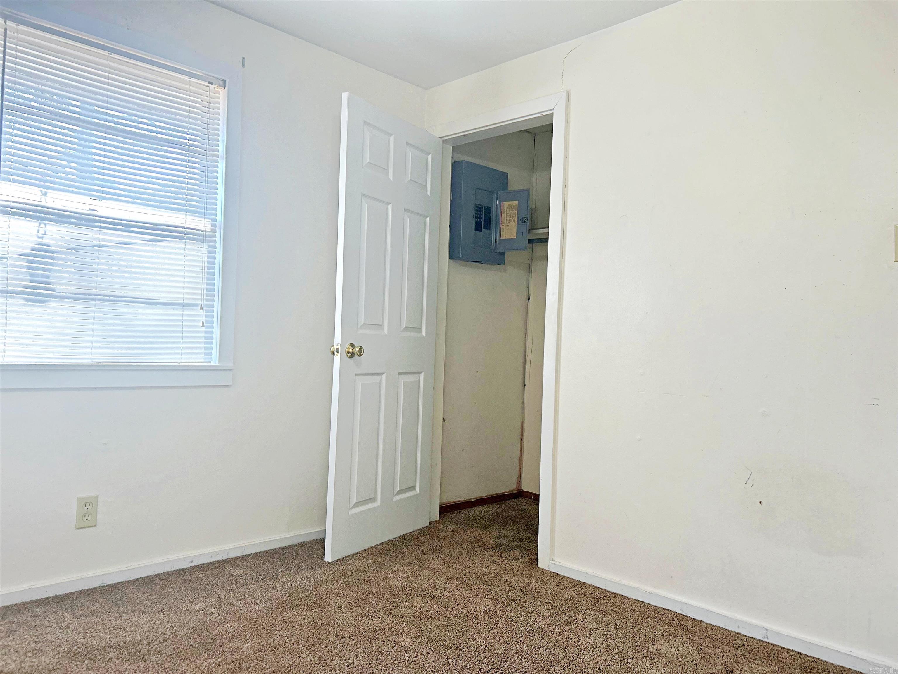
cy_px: 337
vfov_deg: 53.1
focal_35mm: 26
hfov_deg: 67.3
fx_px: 674
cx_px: 449
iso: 100
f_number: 1.5
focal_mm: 5.7
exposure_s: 1/120
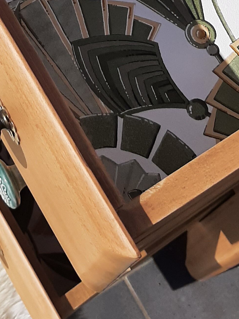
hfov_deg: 18.1
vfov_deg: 21.1
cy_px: -132
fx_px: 745
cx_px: 56
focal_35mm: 81
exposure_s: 1/5000
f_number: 1.7
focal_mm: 3.93
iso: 40
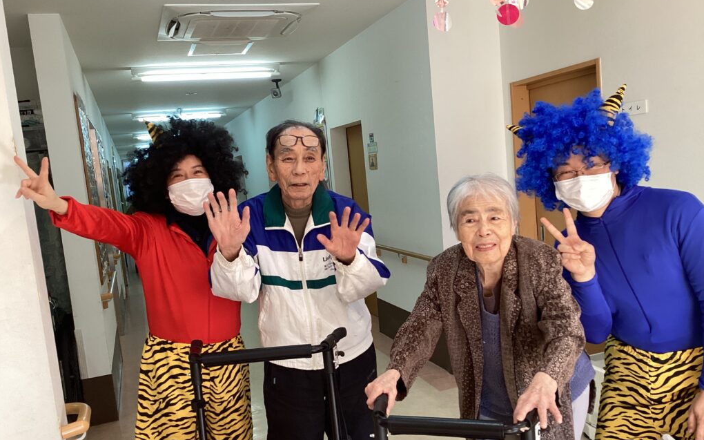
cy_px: 245
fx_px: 633
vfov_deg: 38.3
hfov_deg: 58.2
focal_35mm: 33
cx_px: 351
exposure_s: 1/50
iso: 100
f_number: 2.4
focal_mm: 3.3
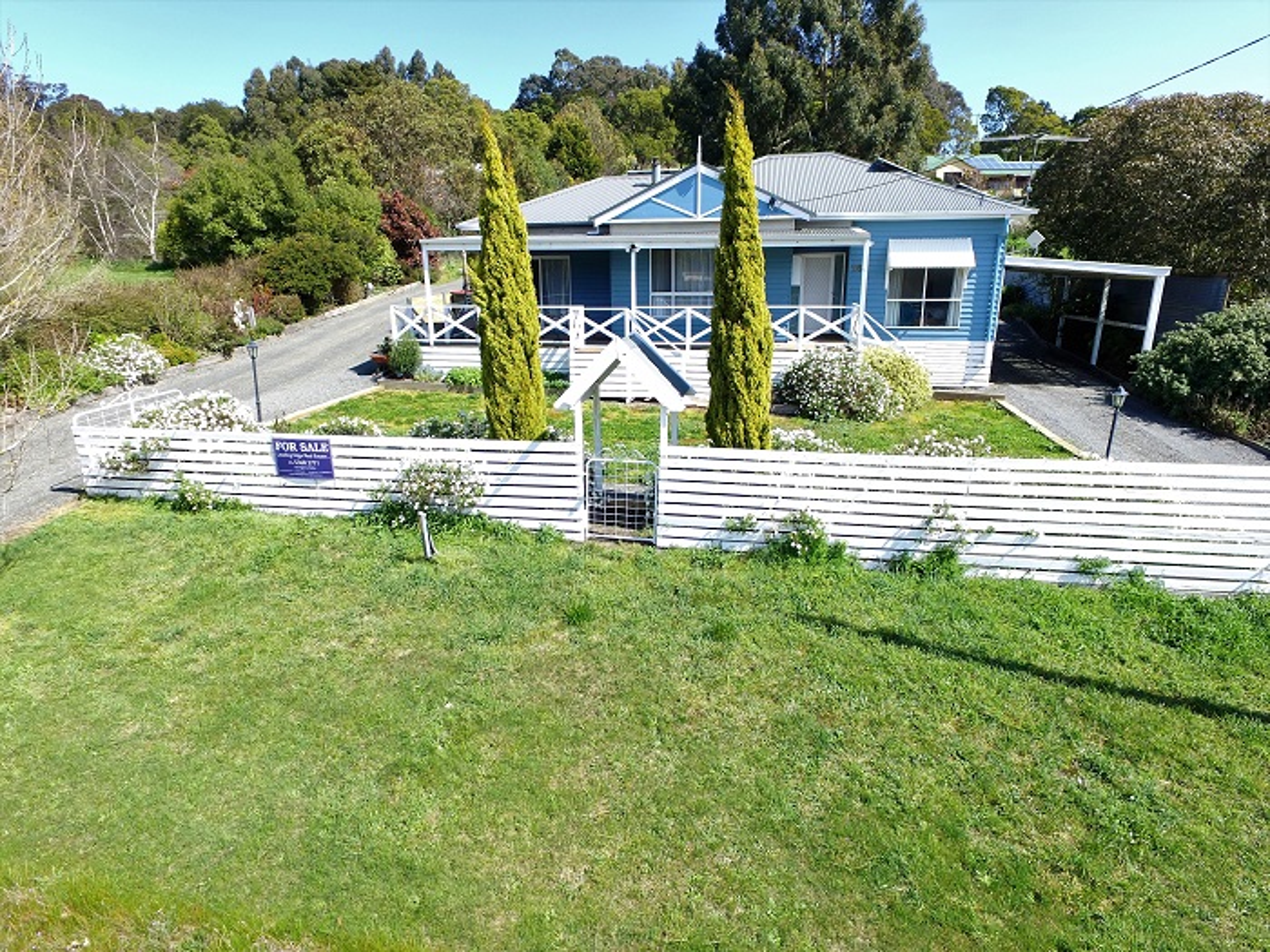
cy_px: 476
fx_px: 734
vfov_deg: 66.0
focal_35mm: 20
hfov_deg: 81.7
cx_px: 635
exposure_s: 1/295
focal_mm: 3.61
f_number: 2.8
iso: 100
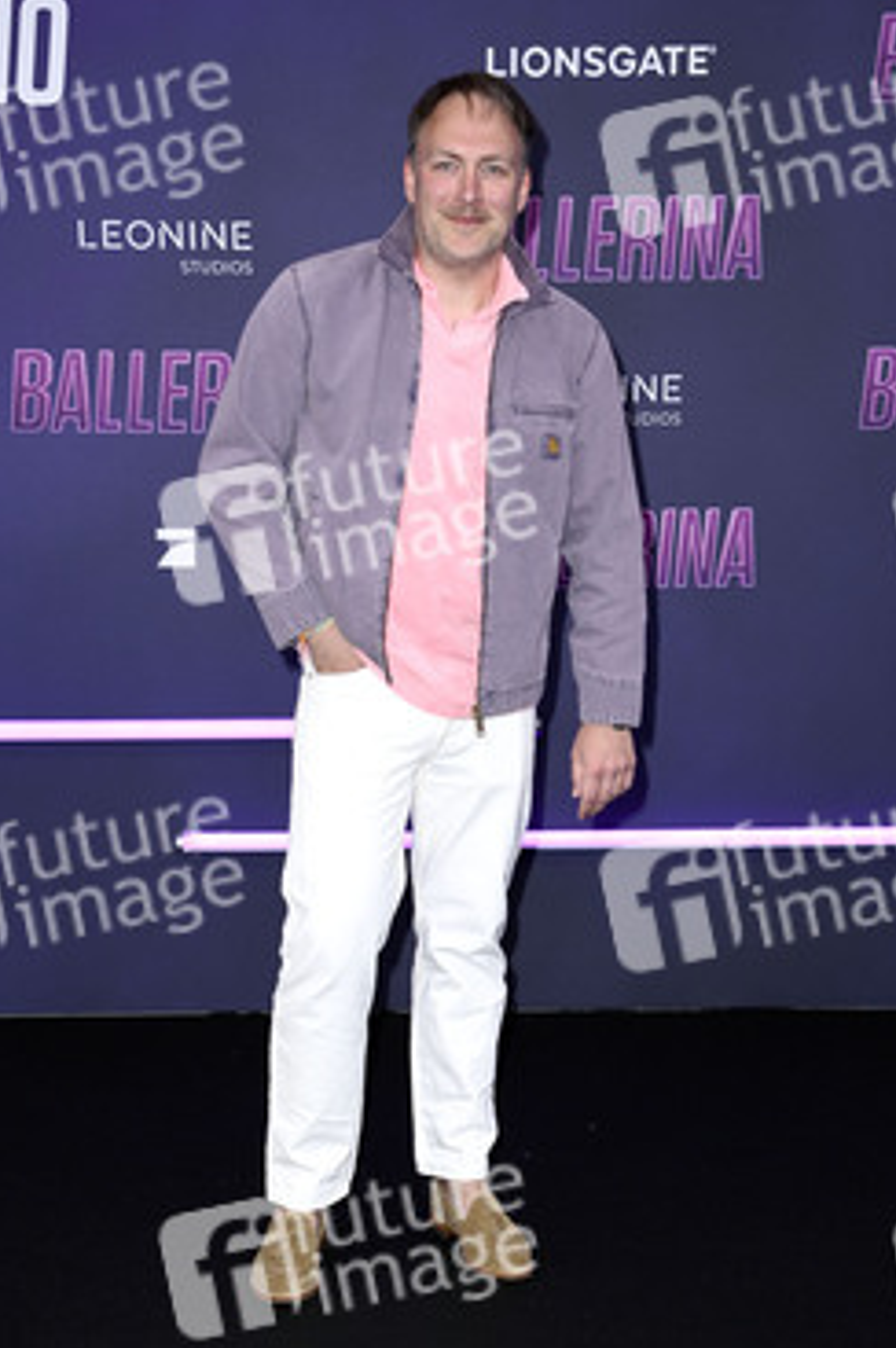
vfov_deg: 32.9
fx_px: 2281
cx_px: 455
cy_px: 702
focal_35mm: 61
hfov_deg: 22.2
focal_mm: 56
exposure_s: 1/200
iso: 320
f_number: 5.6
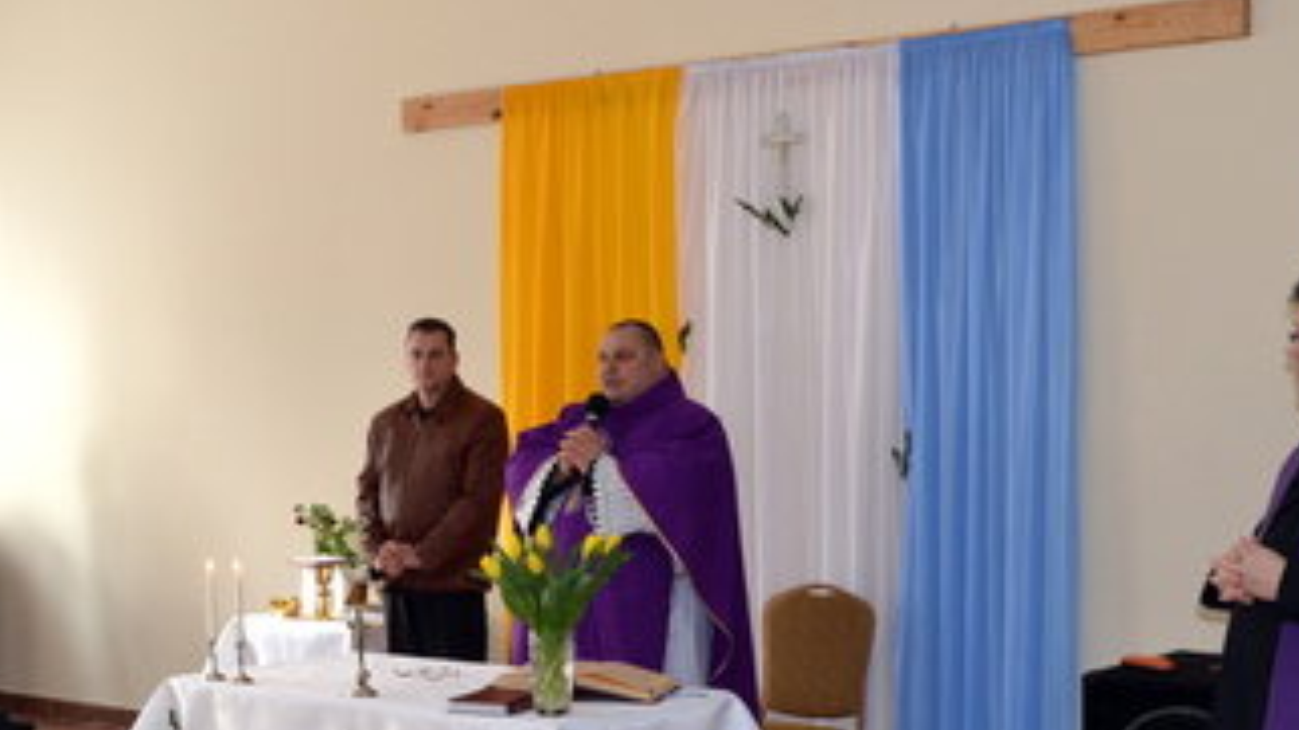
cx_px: 662
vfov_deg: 20.9
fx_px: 1963
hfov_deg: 36.6
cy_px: 538
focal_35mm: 57
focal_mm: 18
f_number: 4
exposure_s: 1/60
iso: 400
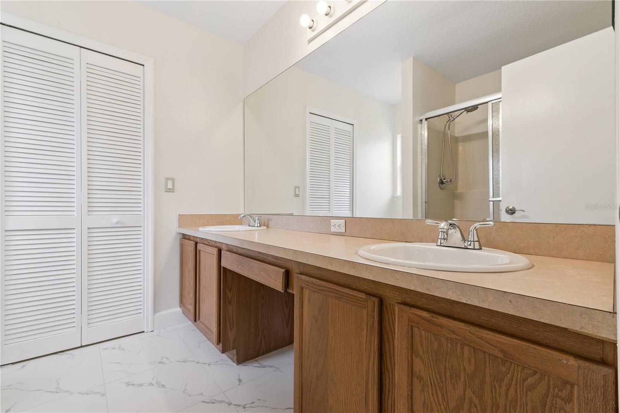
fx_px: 276
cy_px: 206
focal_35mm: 16
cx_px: 310
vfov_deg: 73.8
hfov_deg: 96.7
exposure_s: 1/40
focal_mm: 16
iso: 200
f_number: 9
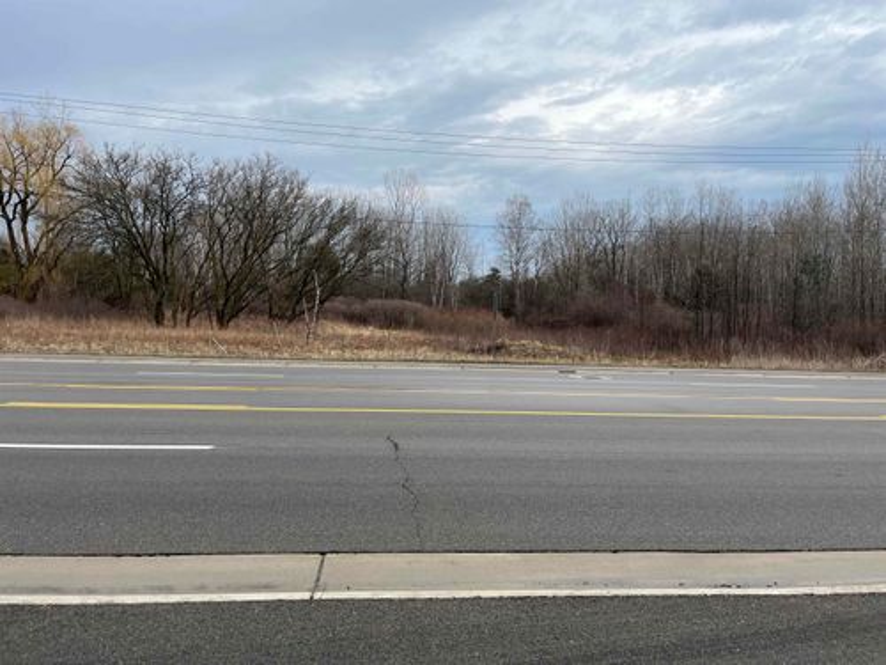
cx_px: 443
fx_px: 665
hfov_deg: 67.3
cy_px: 332
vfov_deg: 53.1
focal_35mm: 26
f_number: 1.6
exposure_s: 1/3413
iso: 50
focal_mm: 5.1
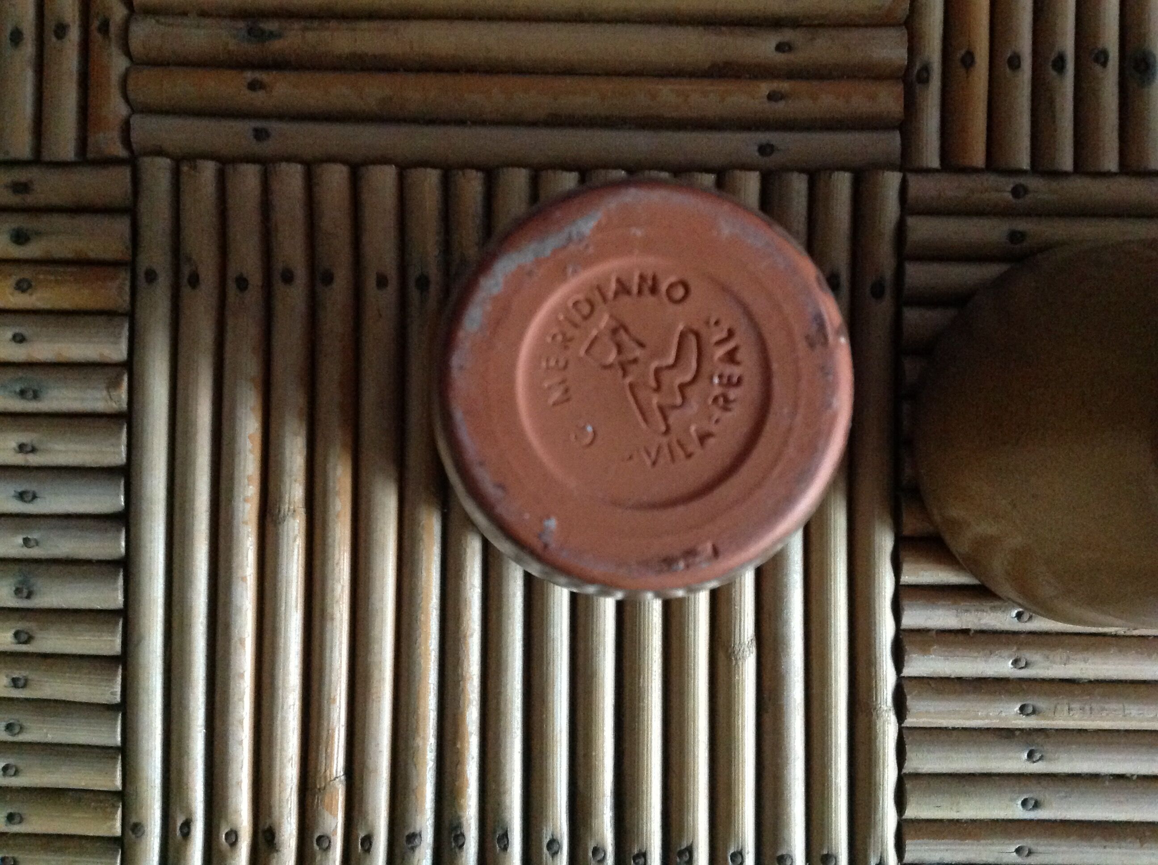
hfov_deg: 52.7
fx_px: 1169
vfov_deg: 40.6
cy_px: 432
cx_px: 579
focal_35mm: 35
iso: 640
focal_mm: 4.28
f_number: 2.4
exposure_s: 1/15
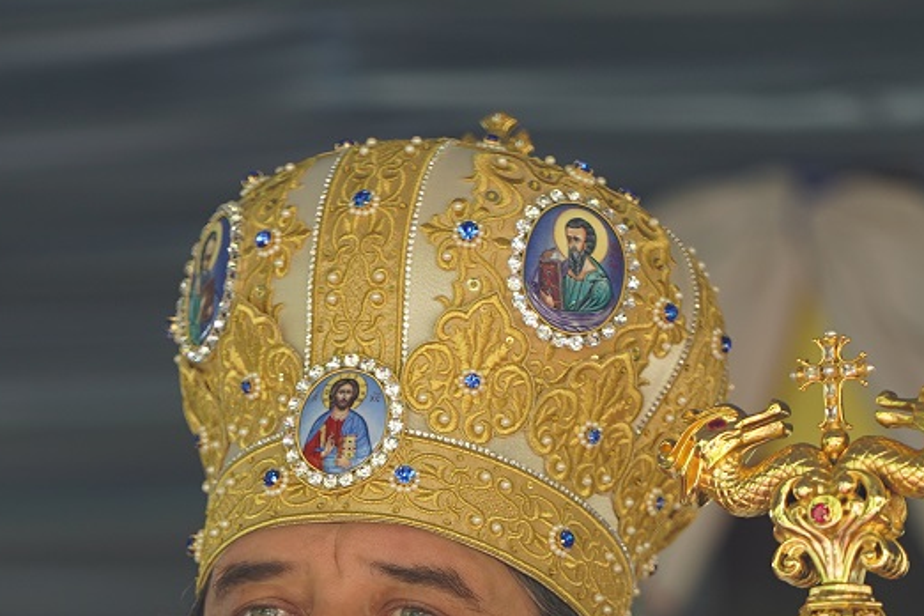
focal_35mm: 506
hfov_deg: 4.1
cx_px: 253
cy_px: 795
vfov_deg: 2.7
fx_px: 12986
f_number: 2.8
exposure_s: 1/160
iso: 200
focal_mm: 176
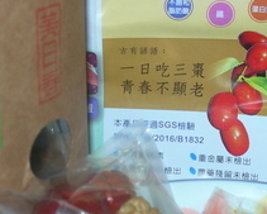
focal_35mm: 88
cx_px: 191
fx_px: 696
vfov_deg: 17.3
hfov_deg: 21.6
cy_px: 170
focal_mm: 7.8
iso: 50
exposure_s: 1/60.1
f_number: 2.8
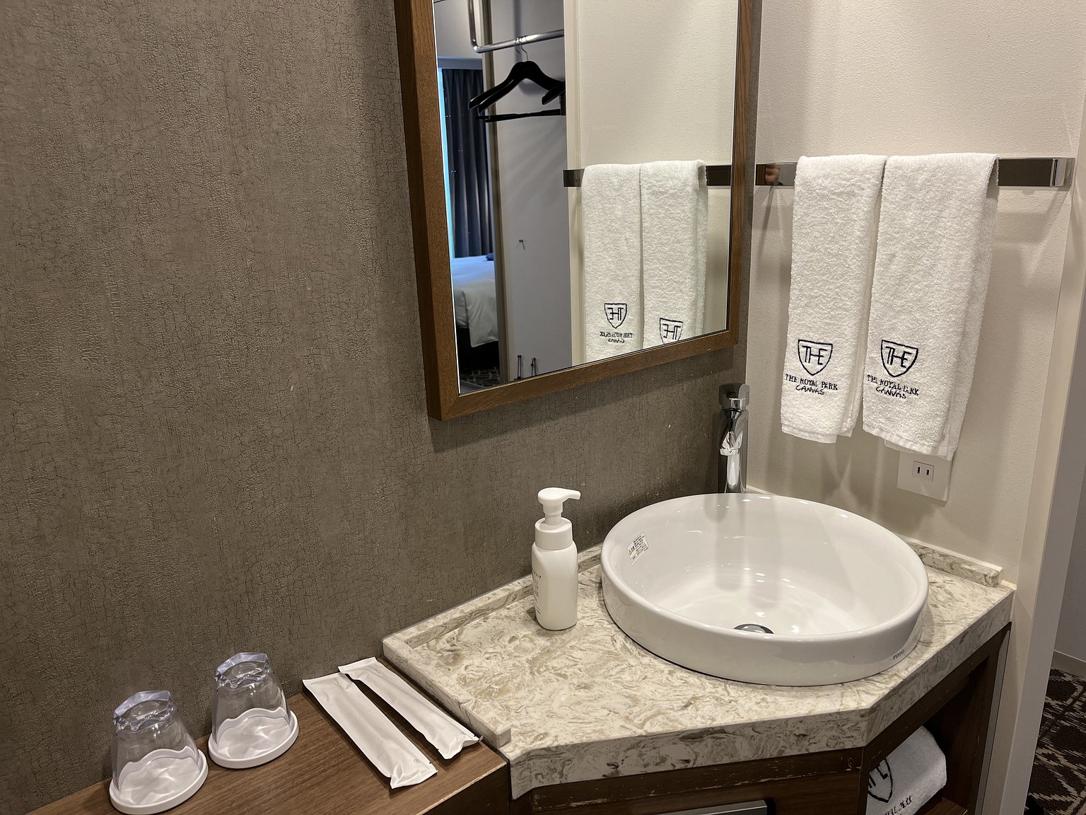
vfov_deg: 53.1
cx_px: 543
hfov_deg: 67.3
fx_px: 816
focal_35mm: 26
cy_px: 408
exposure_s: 1/60
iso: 80
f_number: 1.6
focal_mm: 5.1
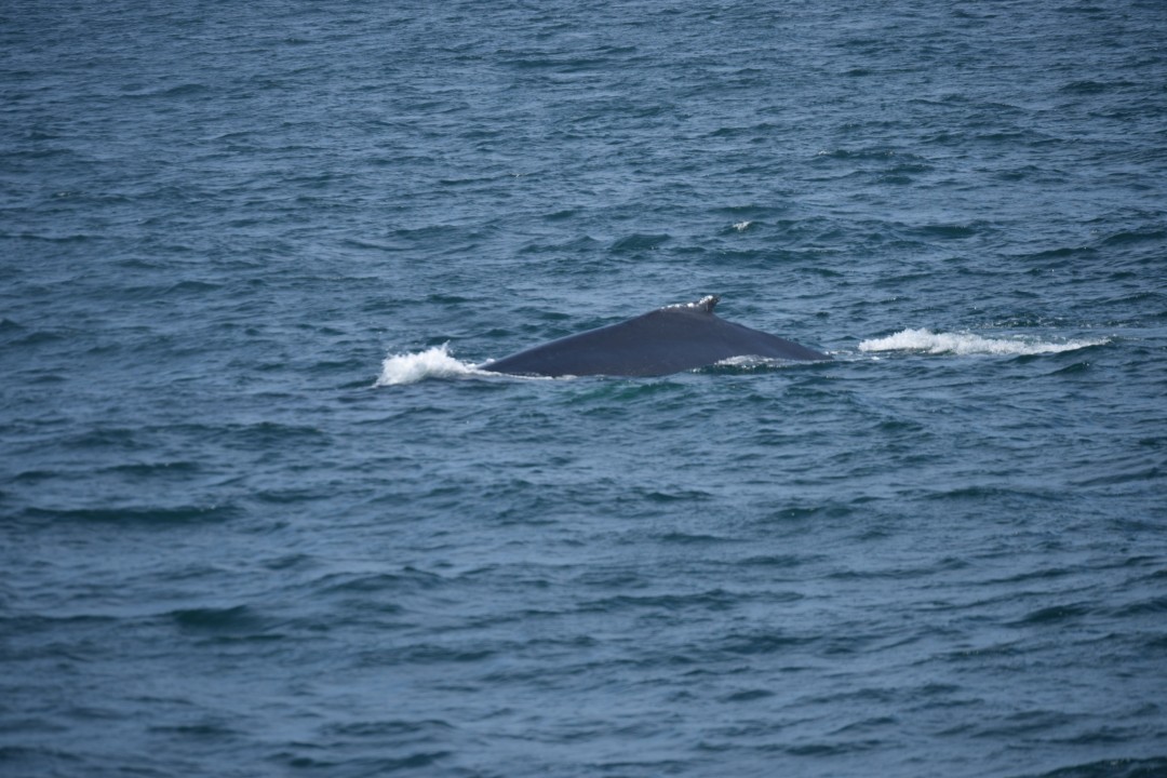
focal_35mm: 232
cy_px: 389
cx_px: 584
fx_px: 7536
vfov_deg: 5.9
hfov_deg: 8.9
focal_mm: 155
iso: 200
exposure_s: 1/1600
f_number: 5.6
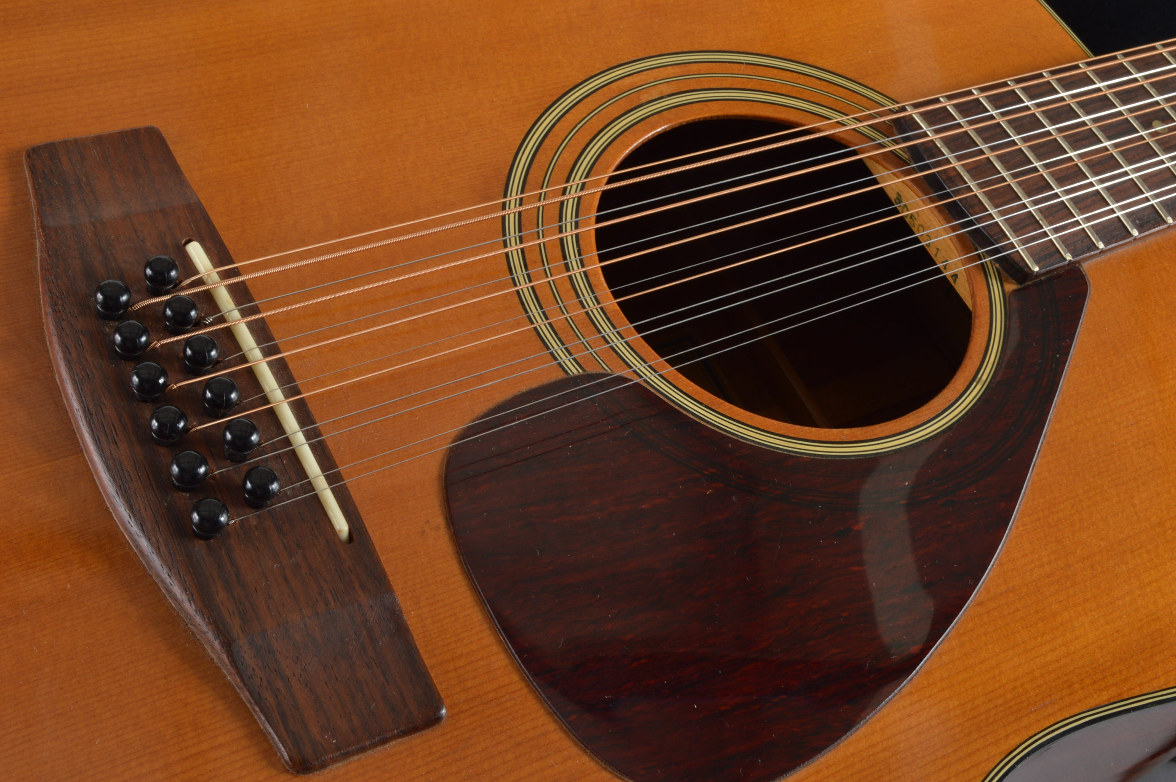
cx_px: 588
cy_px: 391
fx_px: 1567
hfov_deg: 41.1
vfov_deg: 28.0
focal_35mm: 48
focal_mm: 32
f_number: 16
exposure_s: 1/100
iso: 200
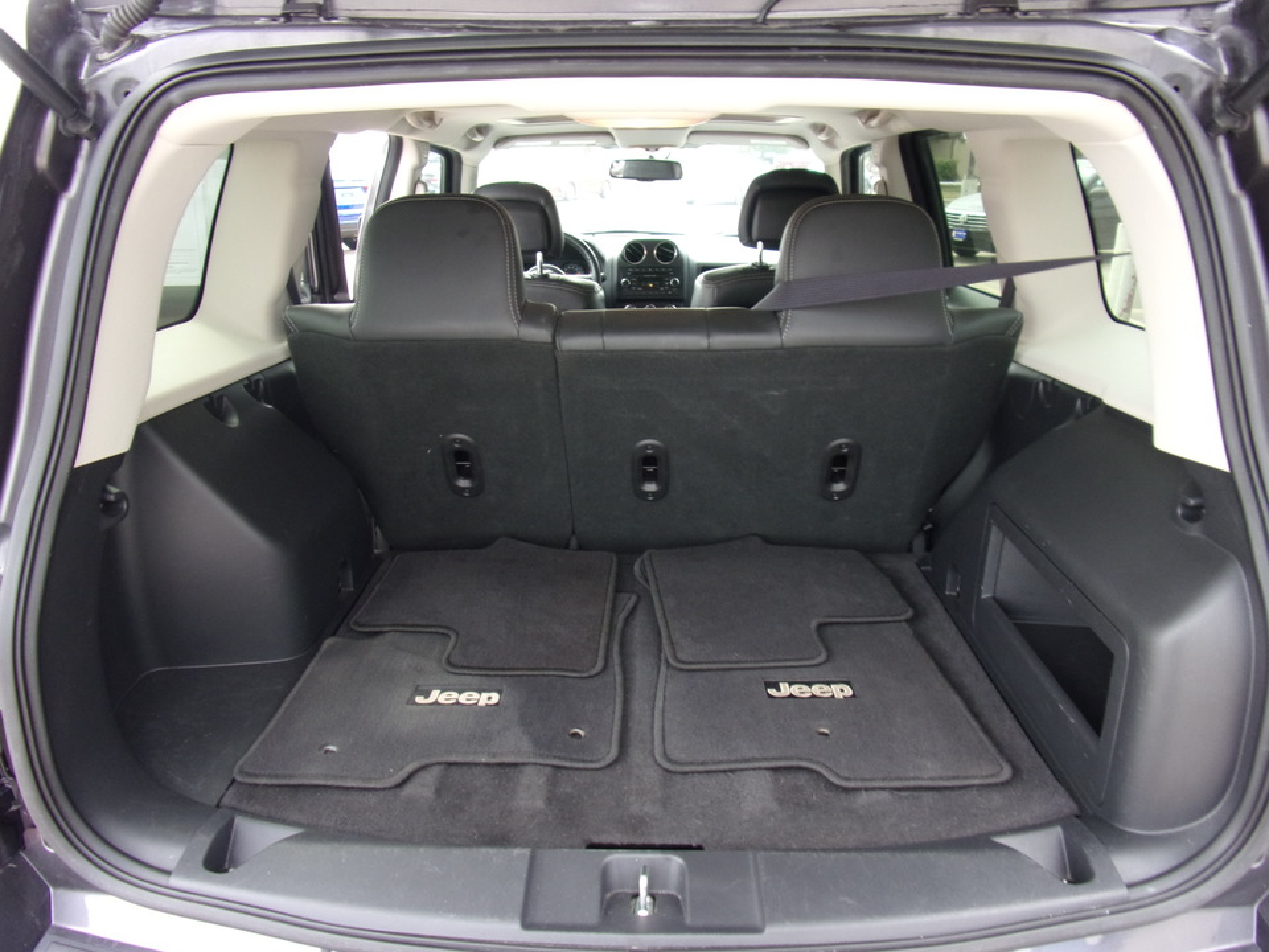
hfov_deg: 71.6
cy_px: 476
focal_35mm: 24
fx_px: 880
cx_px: 634
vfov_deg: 56.8
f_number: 3.3
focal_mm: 4.3
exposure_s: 1/40
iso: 80
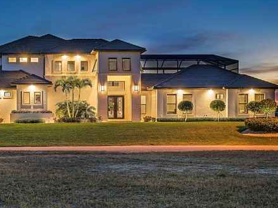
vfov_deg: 20.4
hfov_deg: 26.8
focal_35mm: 72
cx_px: 83
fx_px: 578
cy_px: 116
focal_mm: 50
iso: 100
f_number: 8
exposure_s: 5
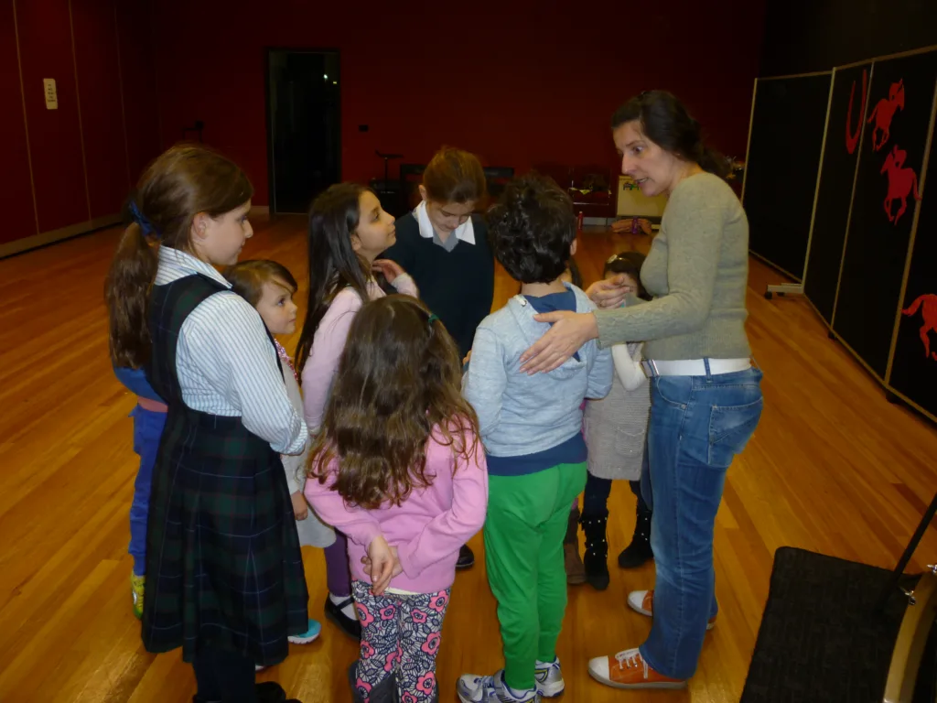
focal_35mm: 29
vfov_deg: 48.2
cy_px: 352
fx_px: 785
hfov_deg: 61.7
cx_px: 468
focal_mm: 5.2
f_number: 3.3
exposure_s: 1/30
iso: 125
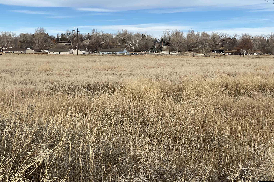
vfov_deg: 24.6
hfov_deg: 36.2
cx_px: 136
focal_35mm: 55
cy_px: 81
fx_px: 419
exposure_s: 1/1453
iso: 20
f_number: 2
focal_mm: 6
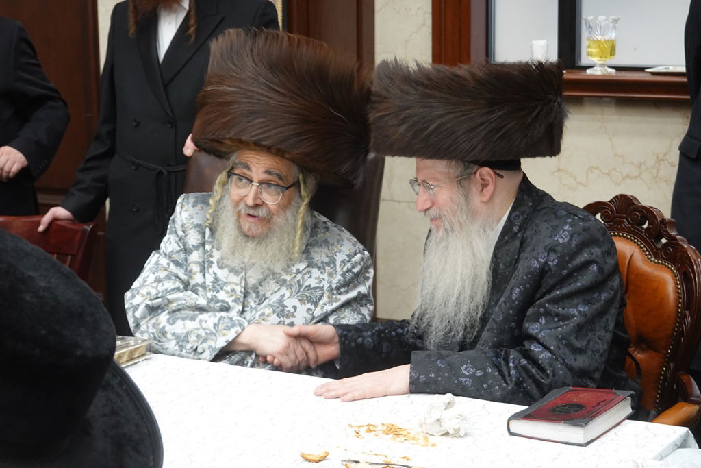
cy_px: 234
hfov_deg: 27.0
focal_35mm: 75
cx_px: 350
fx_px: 1461
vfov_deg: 18.2
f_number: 4
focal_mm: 27.44
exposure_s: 1/80
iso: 800
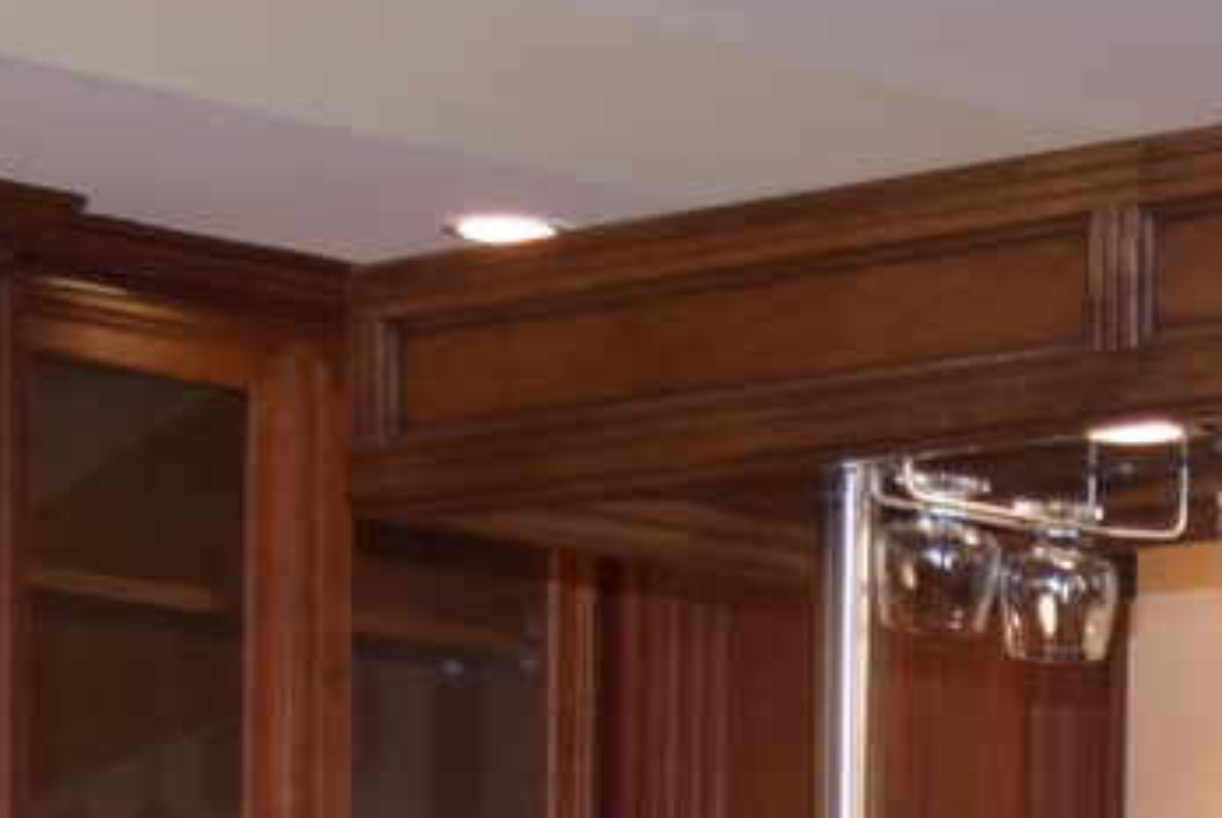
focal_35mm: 181
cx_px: 1671
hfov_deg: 11.0
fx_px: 6147
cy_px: 1940
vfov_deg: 7.2
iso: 400
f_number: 3.8
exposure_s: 1/40
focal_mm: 21
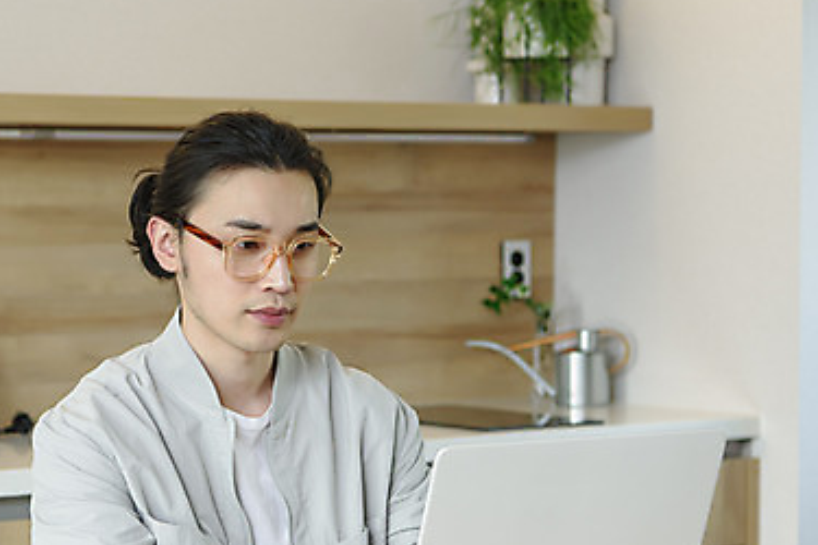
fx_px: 2181
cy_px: 403
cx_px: 234
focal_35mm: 96
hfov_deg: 21.1
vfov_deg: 14.2
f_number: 4
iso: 320
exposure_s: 1/100
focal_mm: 60
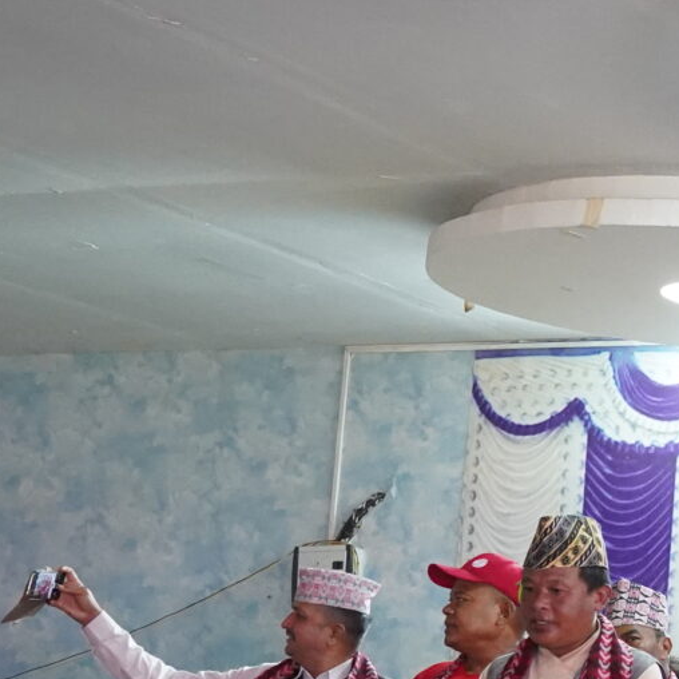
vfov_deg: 14.5
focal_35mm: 120
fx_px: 2663
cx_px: 1575
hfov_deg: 12.0
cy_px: 497
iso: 6400
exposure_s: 1/125
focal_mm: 28
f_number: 5
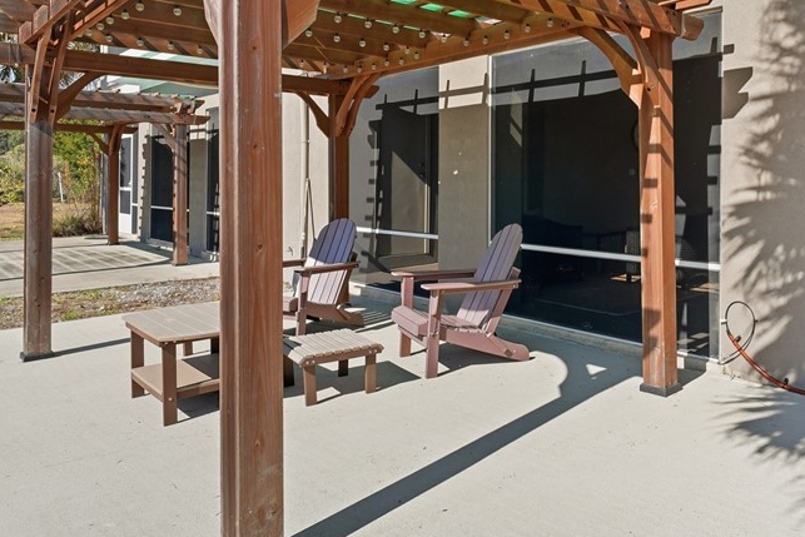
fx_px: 604
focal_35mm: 27
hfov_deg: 65.9
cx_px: 524
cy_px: 180
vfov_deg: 47.2
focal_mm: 16
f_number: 9
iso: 320
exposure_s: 1/2500
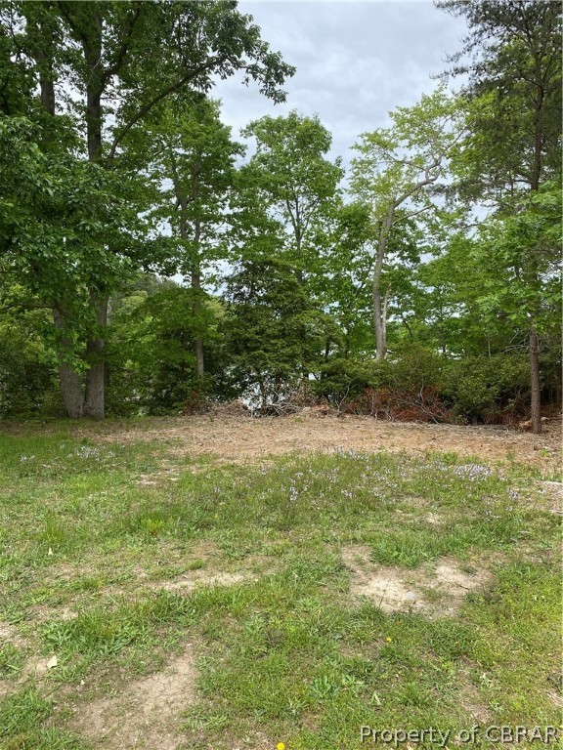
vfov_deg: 67.3
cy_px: 375
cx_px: 282
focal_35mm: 26
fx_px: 564
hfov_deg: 53.1
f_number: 1.8
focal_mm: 4.25
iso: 32
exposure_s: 1/833
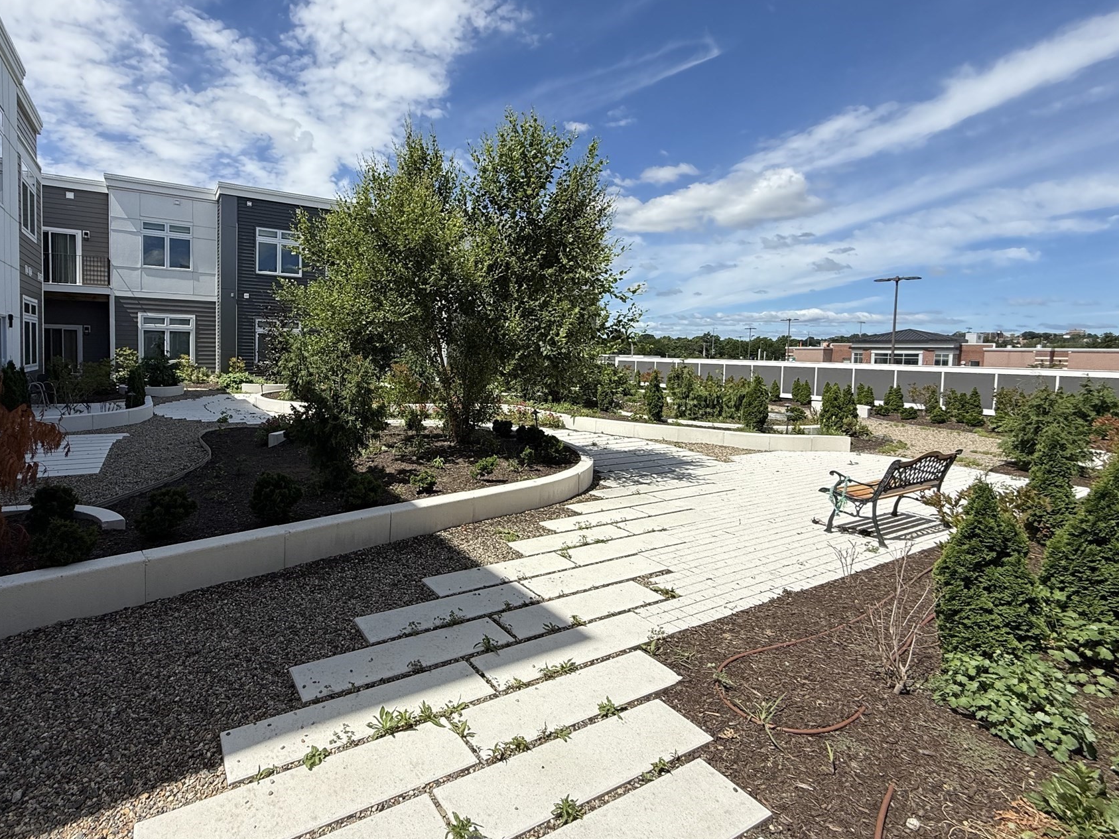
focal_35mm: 17
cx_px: 448
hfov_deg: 89.9
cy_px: 375
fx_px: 550
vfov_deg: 74.5
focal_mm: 2.22
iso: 50
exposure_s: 1/2237
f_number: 2.2
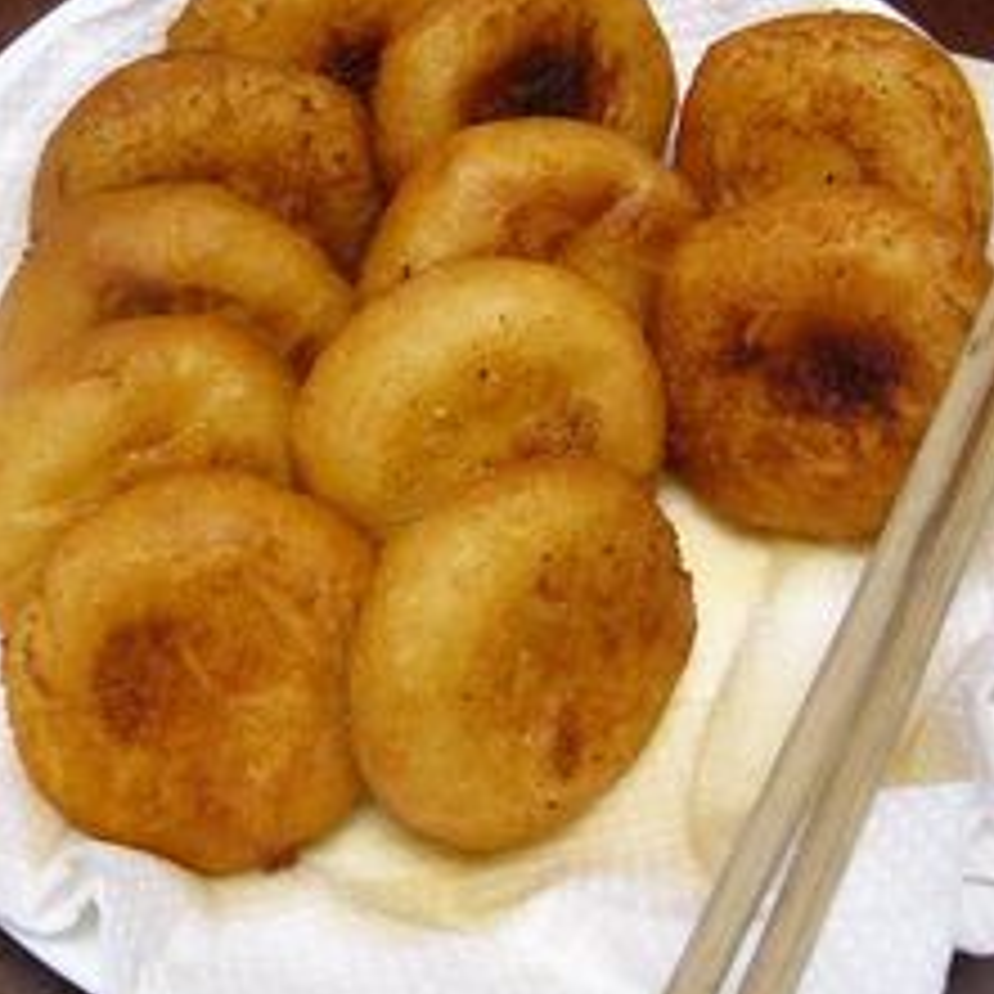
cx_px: 499
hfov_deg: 27.3
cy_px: 427
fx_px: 2047
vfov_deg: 27.3
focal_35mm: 63
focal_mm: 5.8
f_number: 2.8
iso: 200
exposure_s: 1/15
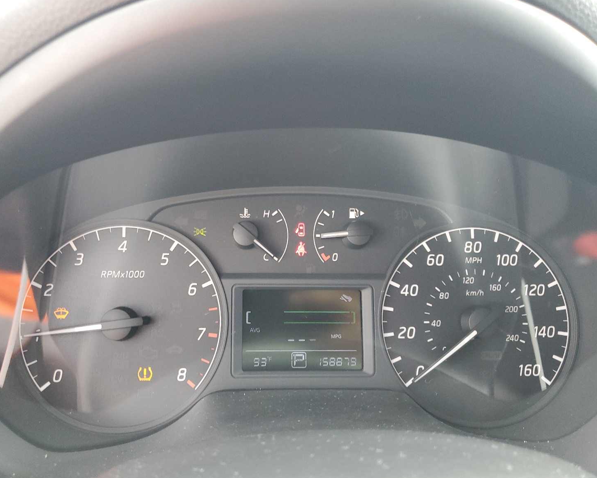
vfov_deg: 51.5
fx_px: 495
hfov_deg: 62.1
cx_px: 269
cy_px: 243
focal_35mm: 28
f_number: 1.5
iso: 133
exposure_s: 1/60.2
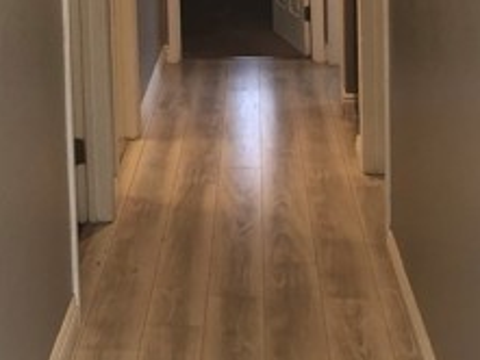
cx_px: 135
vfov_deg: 17.4
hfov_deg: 23.9
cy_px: -74
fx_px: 1124
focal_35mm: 81
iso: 32
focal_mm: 3.99
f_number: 1.8
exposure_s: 1/30
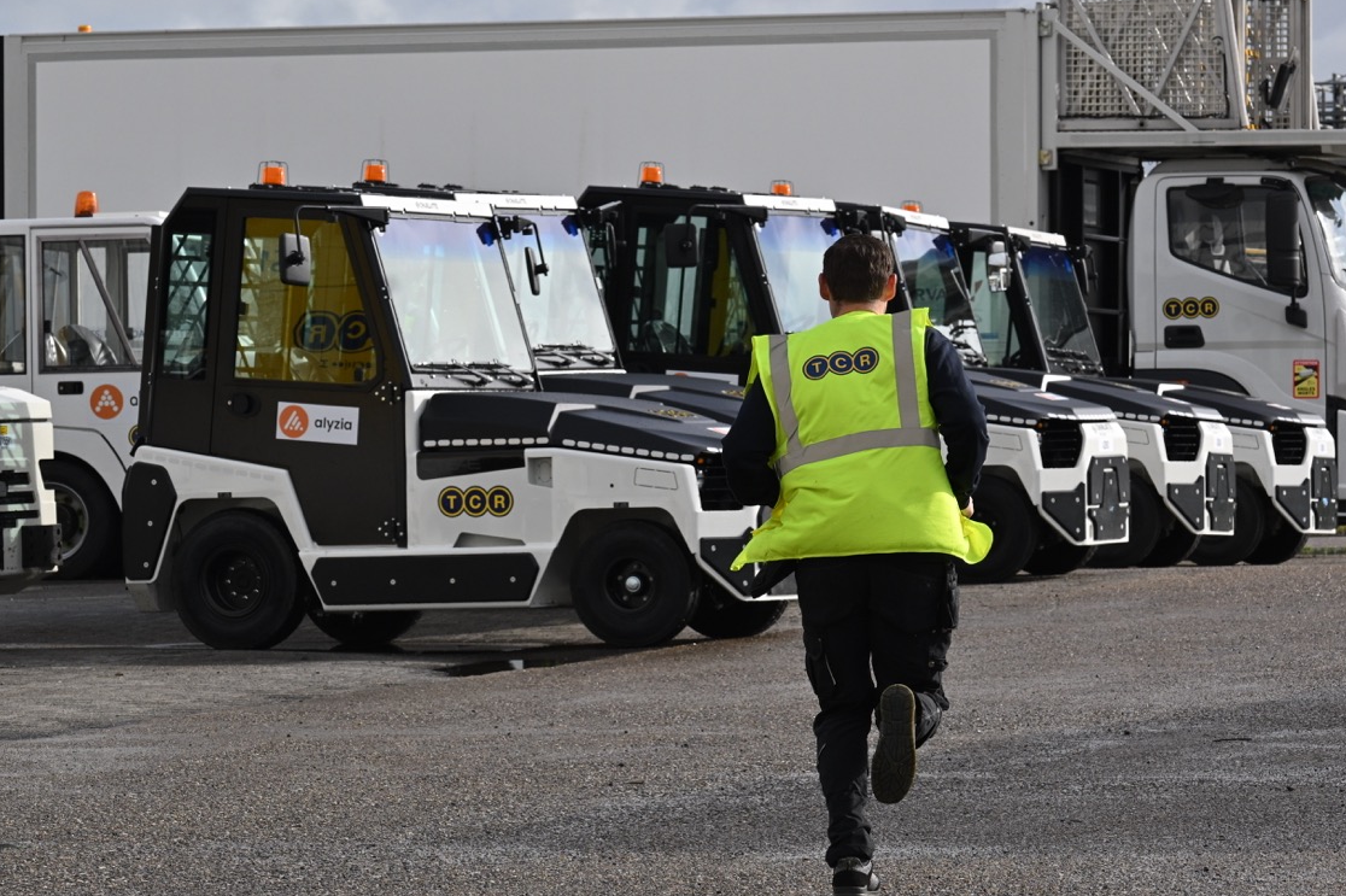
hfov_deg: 11.5
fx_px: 6689
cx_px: 695
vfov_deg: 7.7
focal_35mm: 179
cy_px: 434
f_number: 9
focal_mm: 104
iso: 400
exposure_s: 1/1250
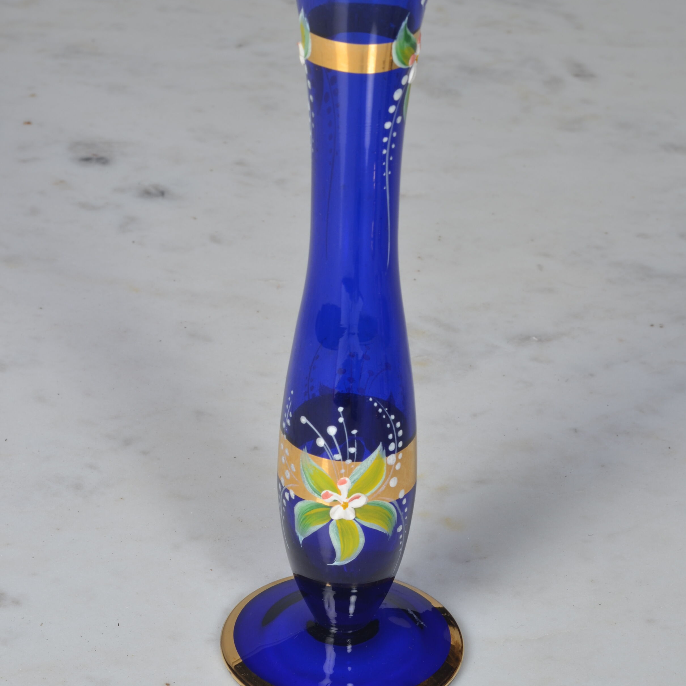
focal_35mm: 97
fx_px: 2175
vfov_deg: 17.9
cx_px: 342
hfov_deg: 17.9
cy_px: 338
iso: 100
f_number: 14
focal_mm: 50
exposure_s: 1/100
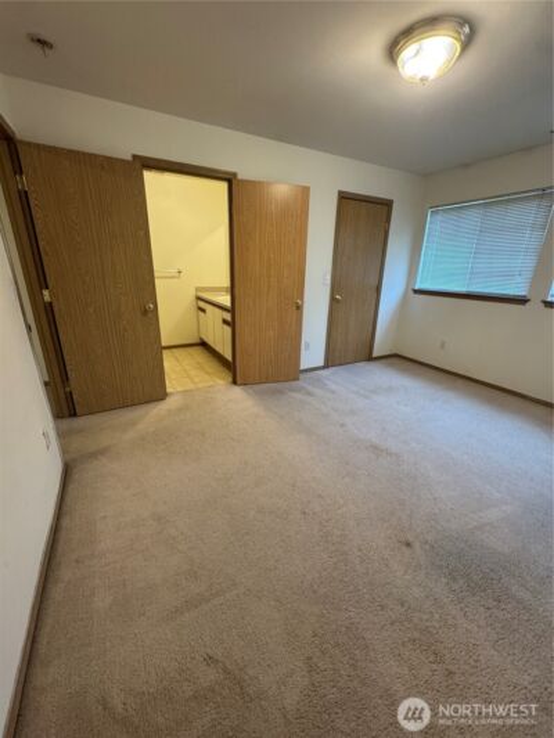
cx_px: 277
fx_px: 299
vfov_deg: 102.1
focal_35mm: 14
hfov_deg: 85.7
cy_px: 369
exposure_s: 1/60
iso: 320
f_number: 2.2
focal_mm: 2.22
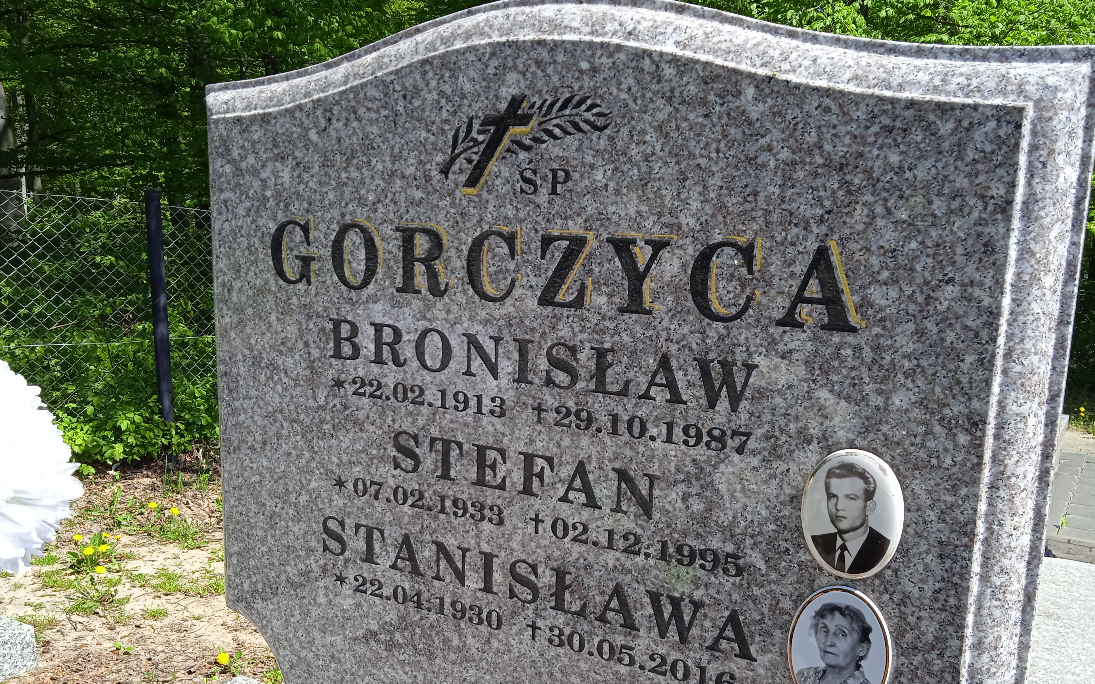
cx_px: 584
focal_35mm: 32
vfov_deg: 39.2
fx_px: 955
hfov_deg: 59.6
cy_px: 418
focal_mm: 3.43
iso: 113
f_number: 2.2
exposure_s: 1/552
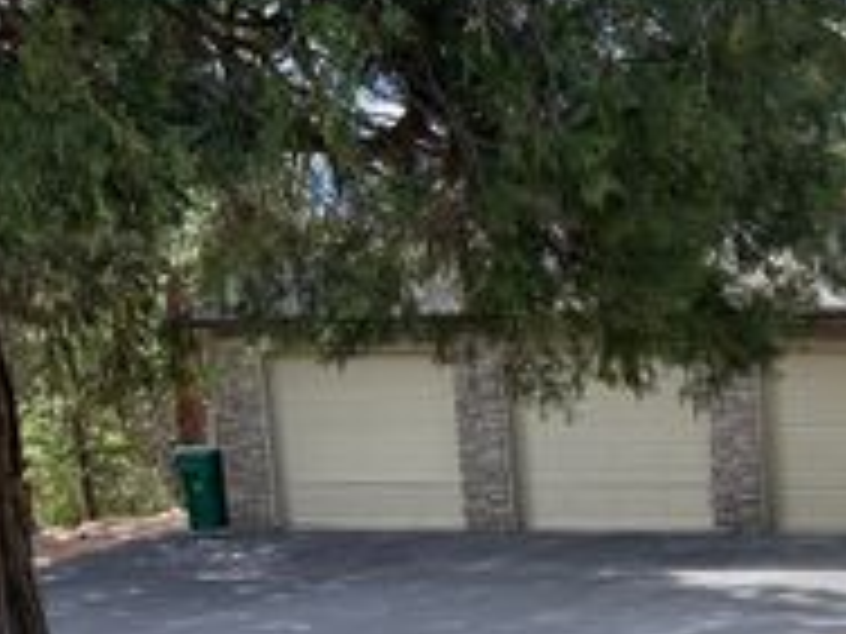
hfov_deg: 26.2
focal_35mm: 64
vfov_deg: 22.8
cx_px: 1076
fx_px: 1564
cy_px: 416
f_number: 1.78
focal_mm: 6.86
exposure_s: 1/1062
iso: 80
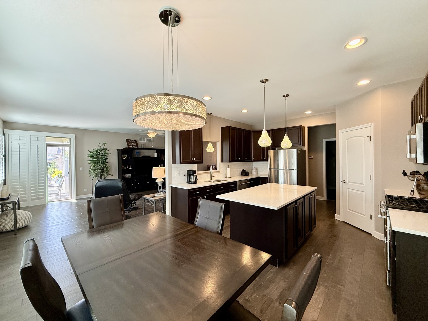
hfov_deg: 102.1
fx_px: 173
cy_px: 160
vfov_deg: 85.7
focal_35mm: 14
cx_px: 214
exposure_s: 1/120
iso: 200
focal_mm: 2.22
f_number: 2.2
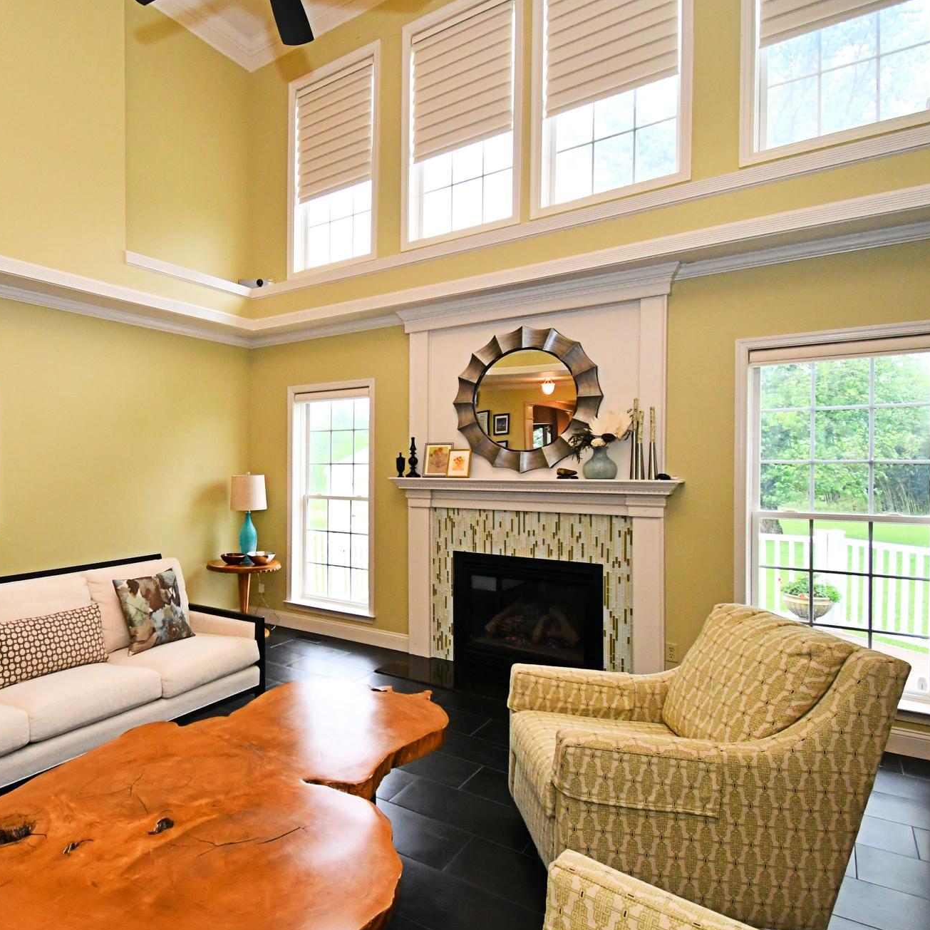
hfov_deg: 71.9
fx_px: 608
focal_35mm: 20
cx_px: 287
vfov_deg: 74.8
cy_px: 474
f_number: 4.5
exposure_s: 1/200
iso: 1600
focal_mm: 10
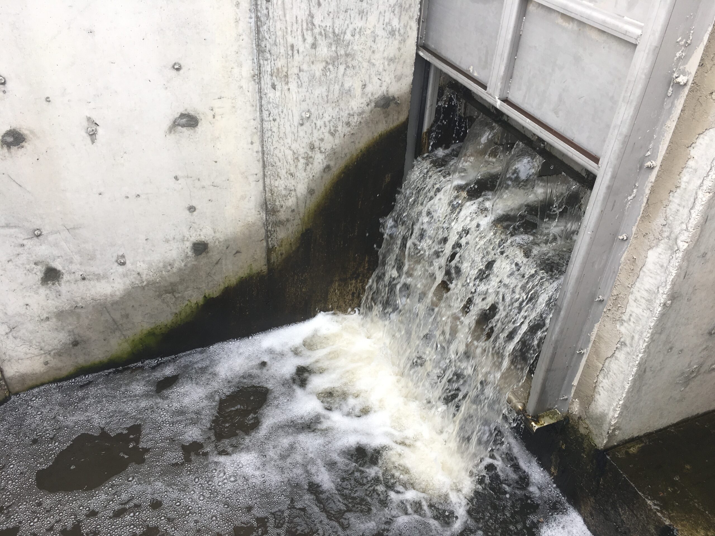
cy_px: 268
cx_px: 358
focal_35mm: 29
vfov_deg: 48.2
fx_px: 599
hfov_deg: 61.7
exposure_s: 1/251
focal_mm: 4.15
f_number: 2.2
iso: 25
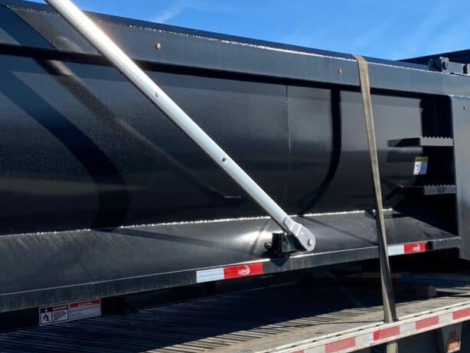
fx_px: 883
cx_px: 240
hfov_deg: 29.8
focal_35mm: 65
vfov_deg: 22.6
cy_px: 180
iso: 32
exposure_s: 1/2817
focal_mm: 4.25
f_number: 1.8
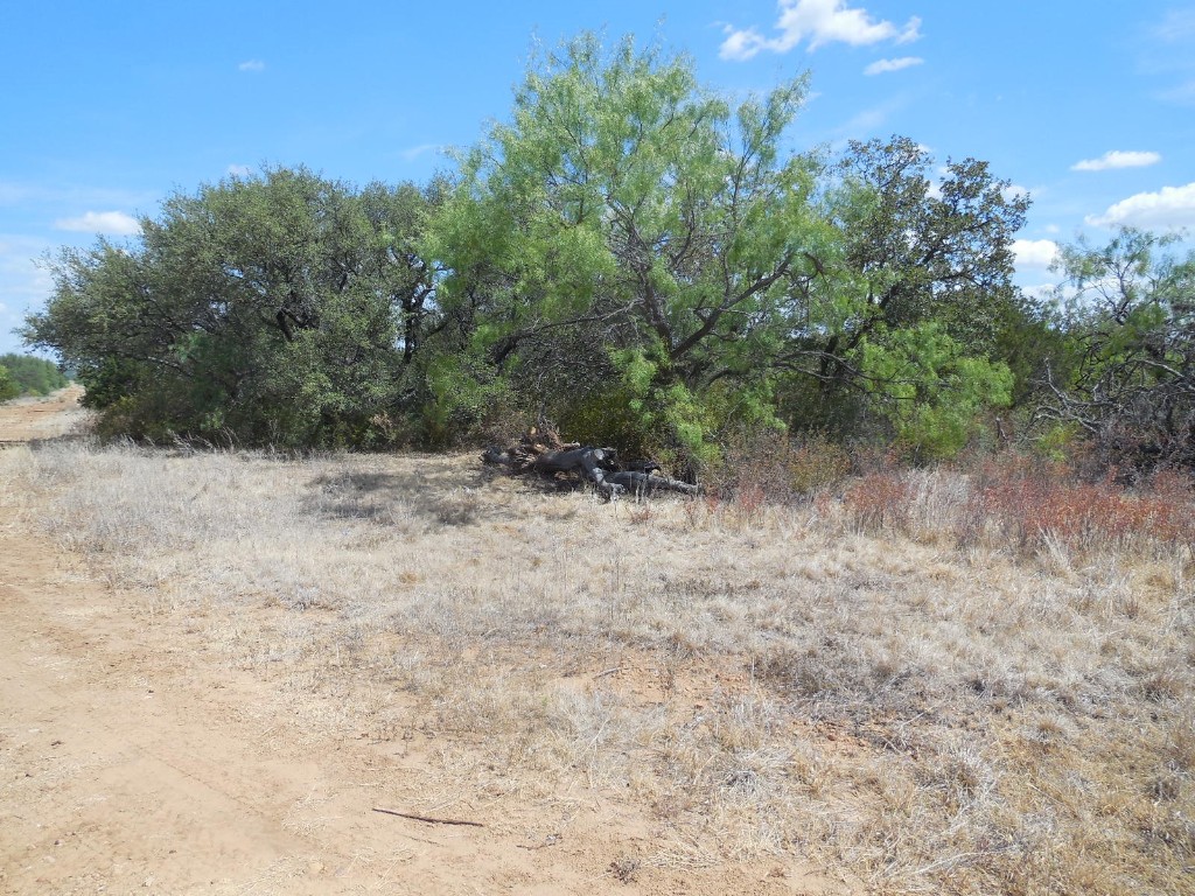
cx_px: 598
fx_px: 863
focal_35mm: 25
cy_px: 448
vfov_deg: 54.9
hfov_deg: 69.4
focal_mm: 4.5
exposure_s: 1/1250
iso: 125
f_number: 3.1
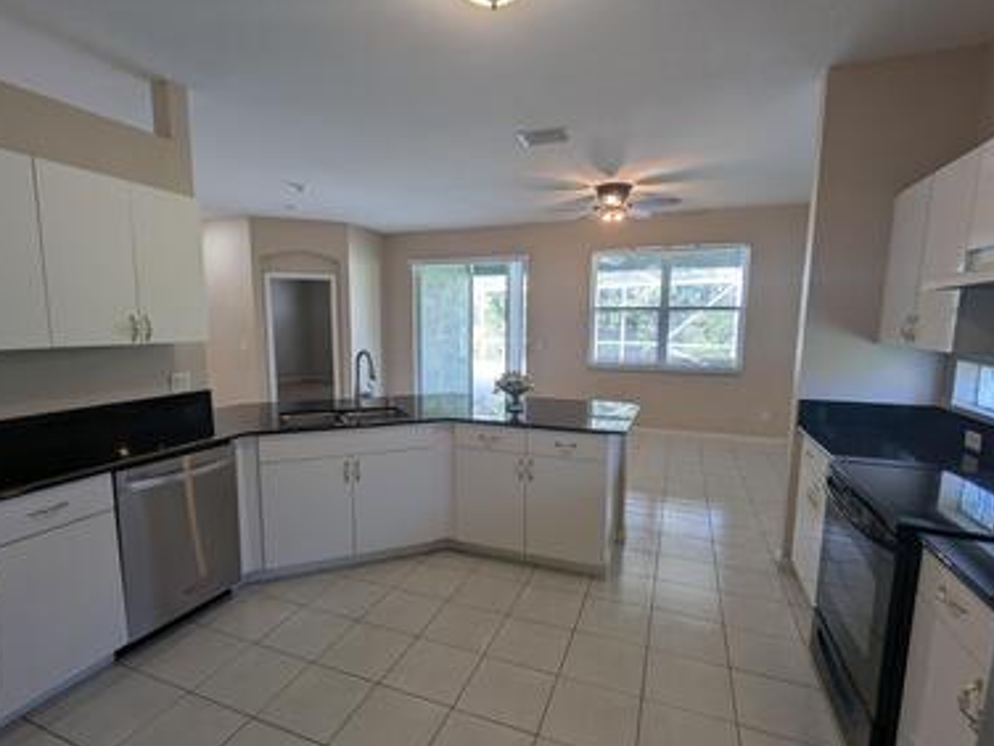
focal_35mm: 17
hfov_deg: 90.9
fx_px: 488
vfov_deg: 74.7
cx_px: 471
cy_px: 386
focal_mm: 2.35
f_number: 2.2
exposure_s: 1/120
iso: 90
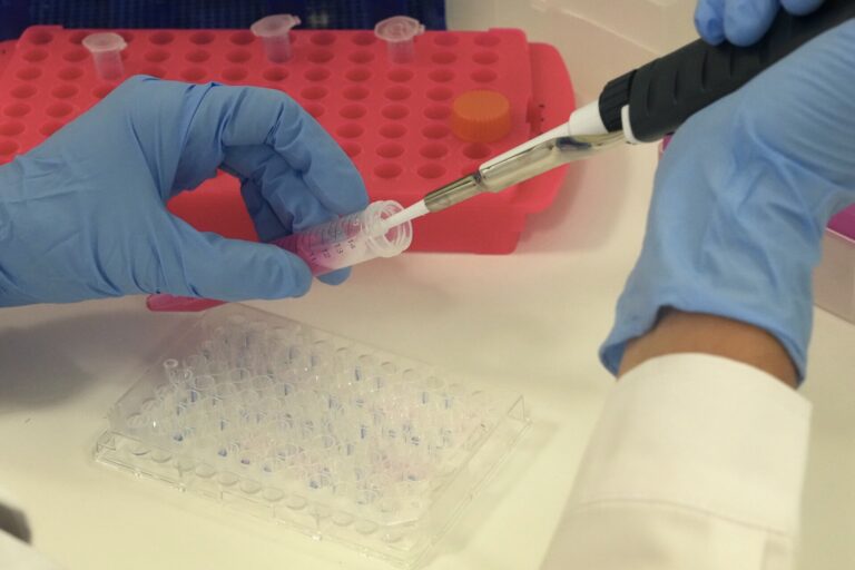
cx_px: 428
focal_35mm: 112
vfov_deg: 12.2
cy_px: 285
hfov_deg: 18.3
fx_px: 2660
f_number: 9.5
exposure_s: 1/250
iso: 5000
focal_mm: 75
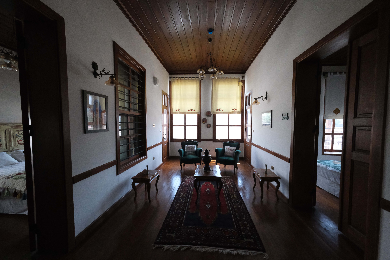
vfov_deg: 90.0
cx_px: 195
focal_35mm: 12
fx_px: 130
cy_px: 130
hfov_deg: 112.6
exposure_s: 1/3800
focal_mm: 8.1
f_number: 3.2
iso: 8000
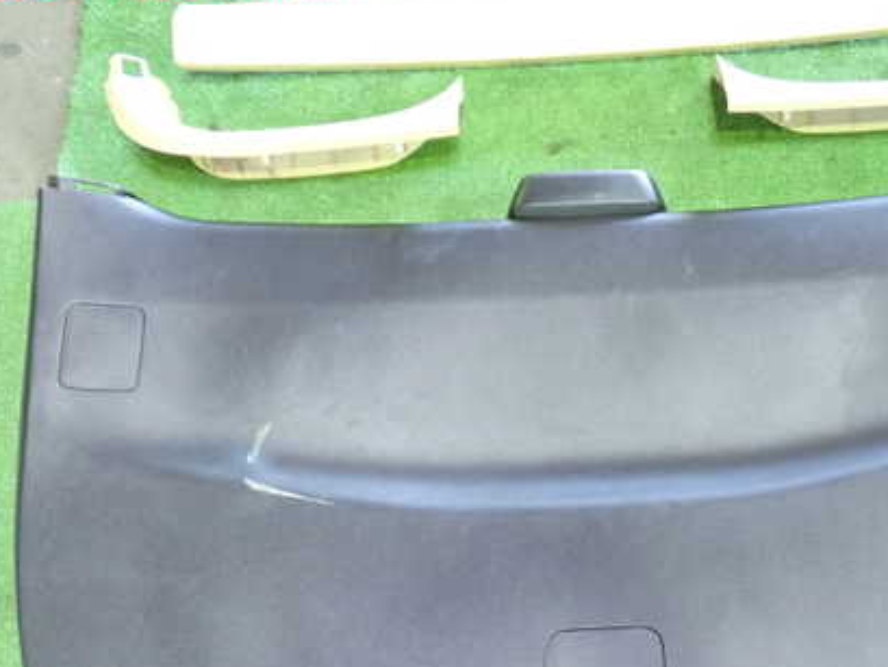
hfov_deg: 42.3
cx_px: 604
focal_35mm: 44
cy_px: 441
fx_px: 1129
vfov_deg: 32.6
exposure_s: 1/30
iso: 800
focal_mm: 5.4
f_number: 2.3
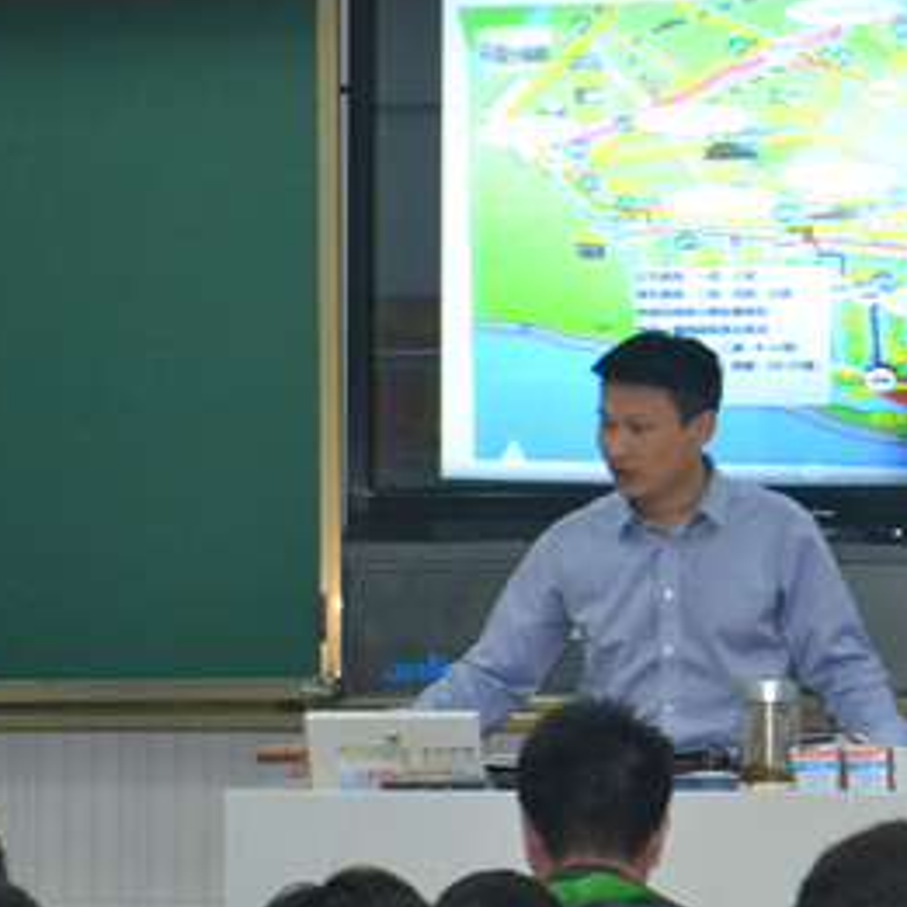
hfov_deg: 10.8
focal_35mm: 161
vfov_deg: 10.8
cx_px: 660
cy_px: 275
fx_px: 4772
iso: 2800
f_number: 5.6
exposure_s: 1/60
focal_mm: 55
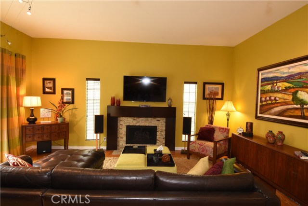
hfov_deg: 90.0
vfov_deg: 67.4
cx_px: 154
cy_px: 103
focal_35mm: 18
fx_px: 154
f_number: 14
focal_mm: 12
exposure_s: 1/3
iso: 400
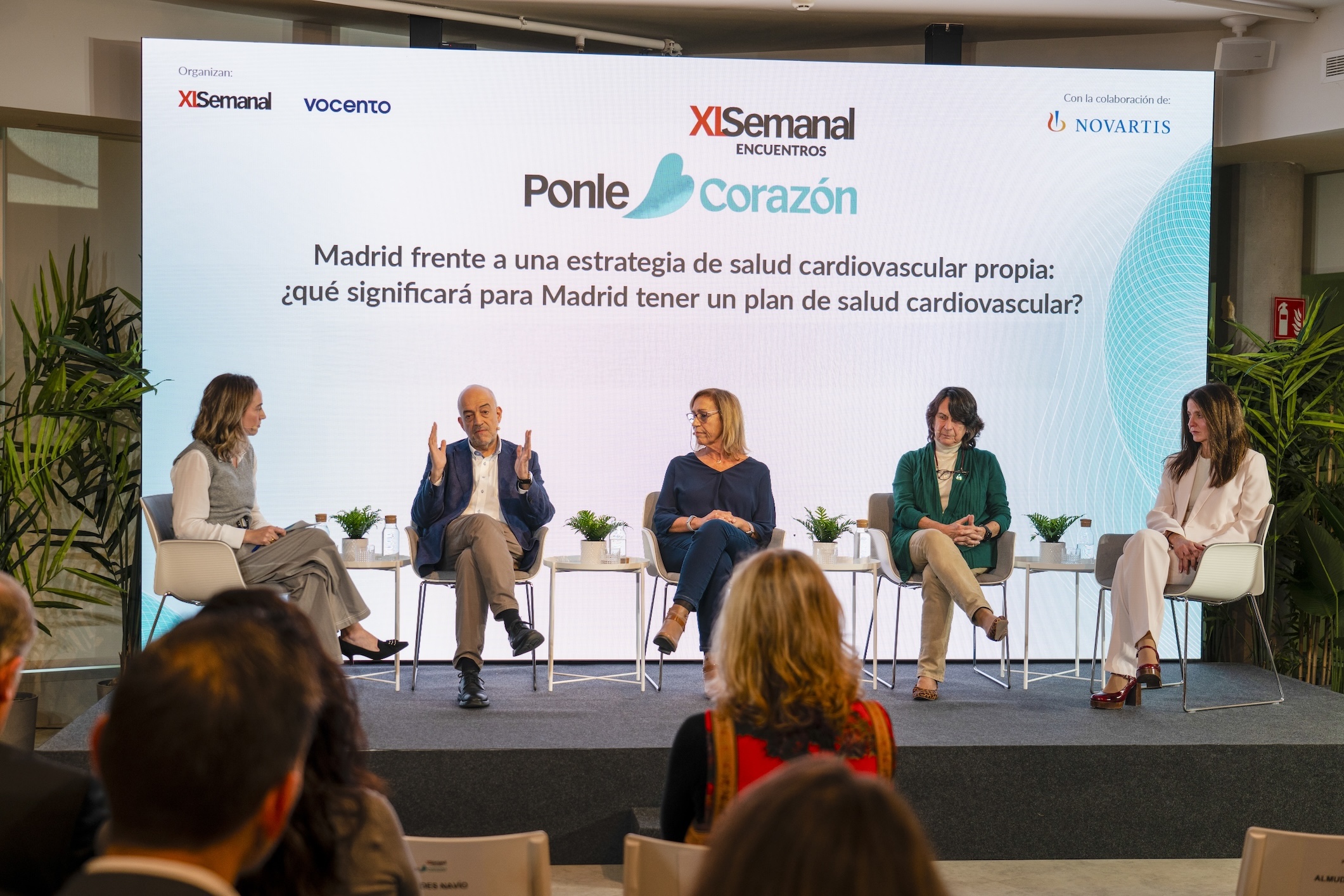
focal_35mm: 46
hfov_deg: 42.7
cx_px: 672
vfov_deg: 29.2
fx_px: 1717
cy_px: 448
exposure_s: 1/160
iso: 640
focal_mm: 46
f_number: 4
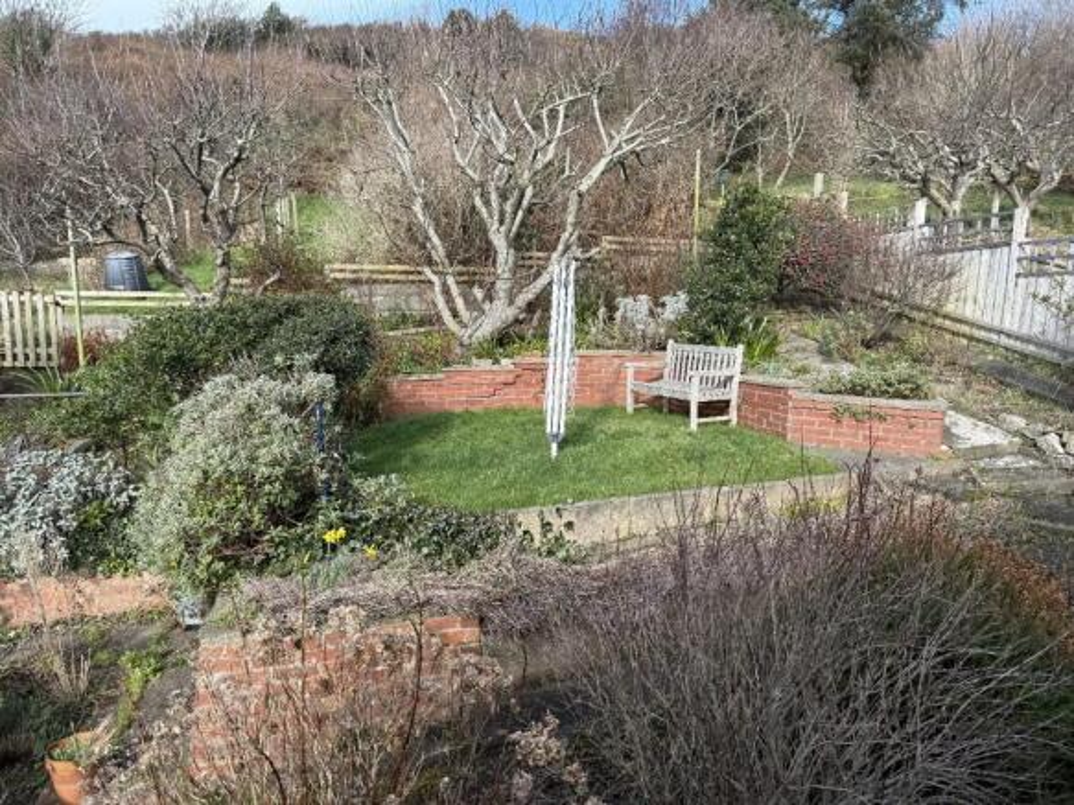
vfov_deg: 56.8
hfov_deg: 71.6
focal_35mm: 24
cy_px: 402
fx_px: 744
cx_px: 537
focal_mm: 6.76
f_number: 1.78
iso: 80
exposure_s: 1/1410
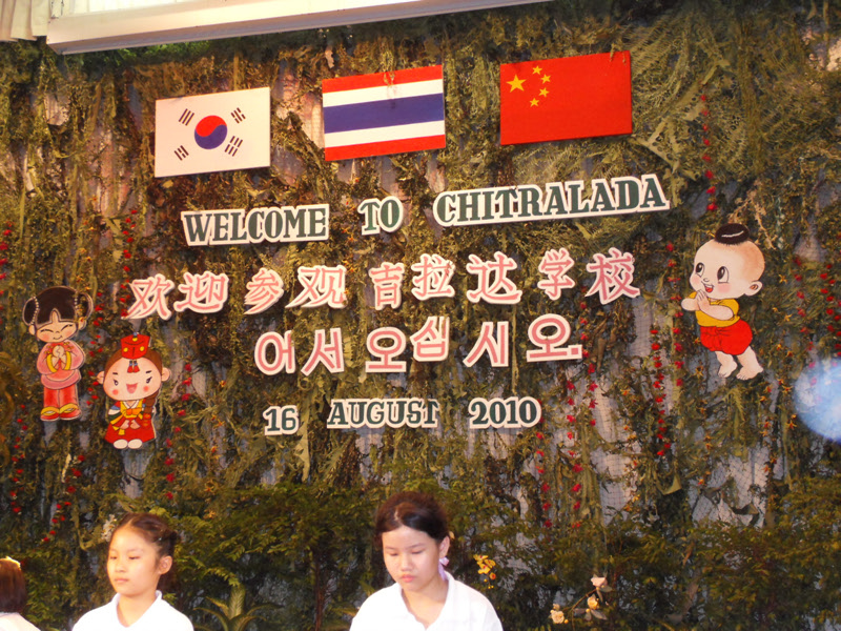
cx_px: 420
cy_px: 316
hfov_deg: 34.9
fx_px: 1336
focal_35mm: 55
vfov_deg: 26.6
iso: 320
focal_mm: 11.8
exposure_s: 1/60
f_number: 4
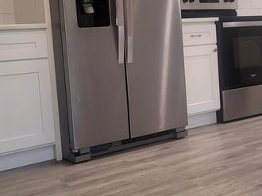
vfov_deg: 31.6
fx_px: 340
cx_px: 206
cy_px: 50
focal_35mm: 45
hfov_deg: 40.5
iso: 200
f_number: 1.8
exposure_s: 1/120
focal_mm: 7
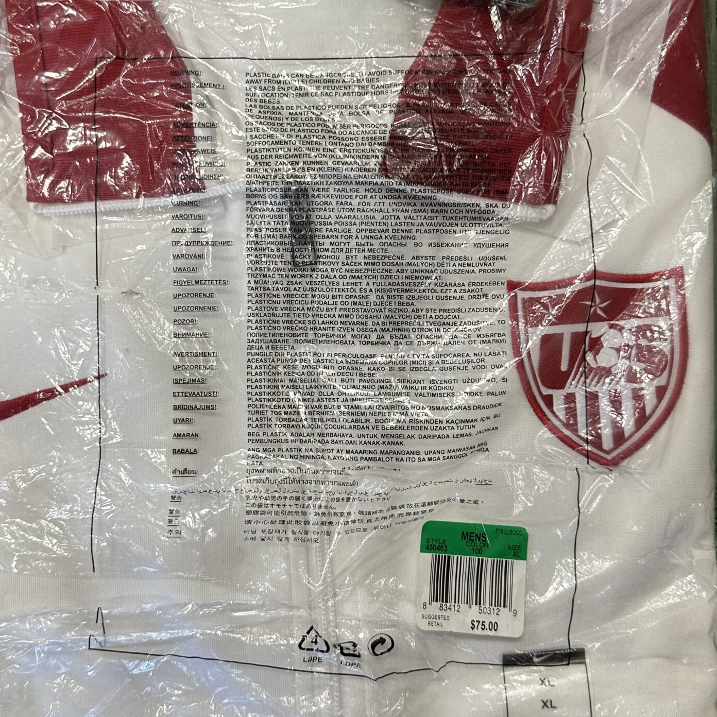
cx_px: 310
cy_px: 304
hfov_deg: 42.7
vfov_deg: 42.7
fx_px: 914
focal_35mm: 39
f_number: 1.78
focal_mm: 6.86
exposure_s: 1/121
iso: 100
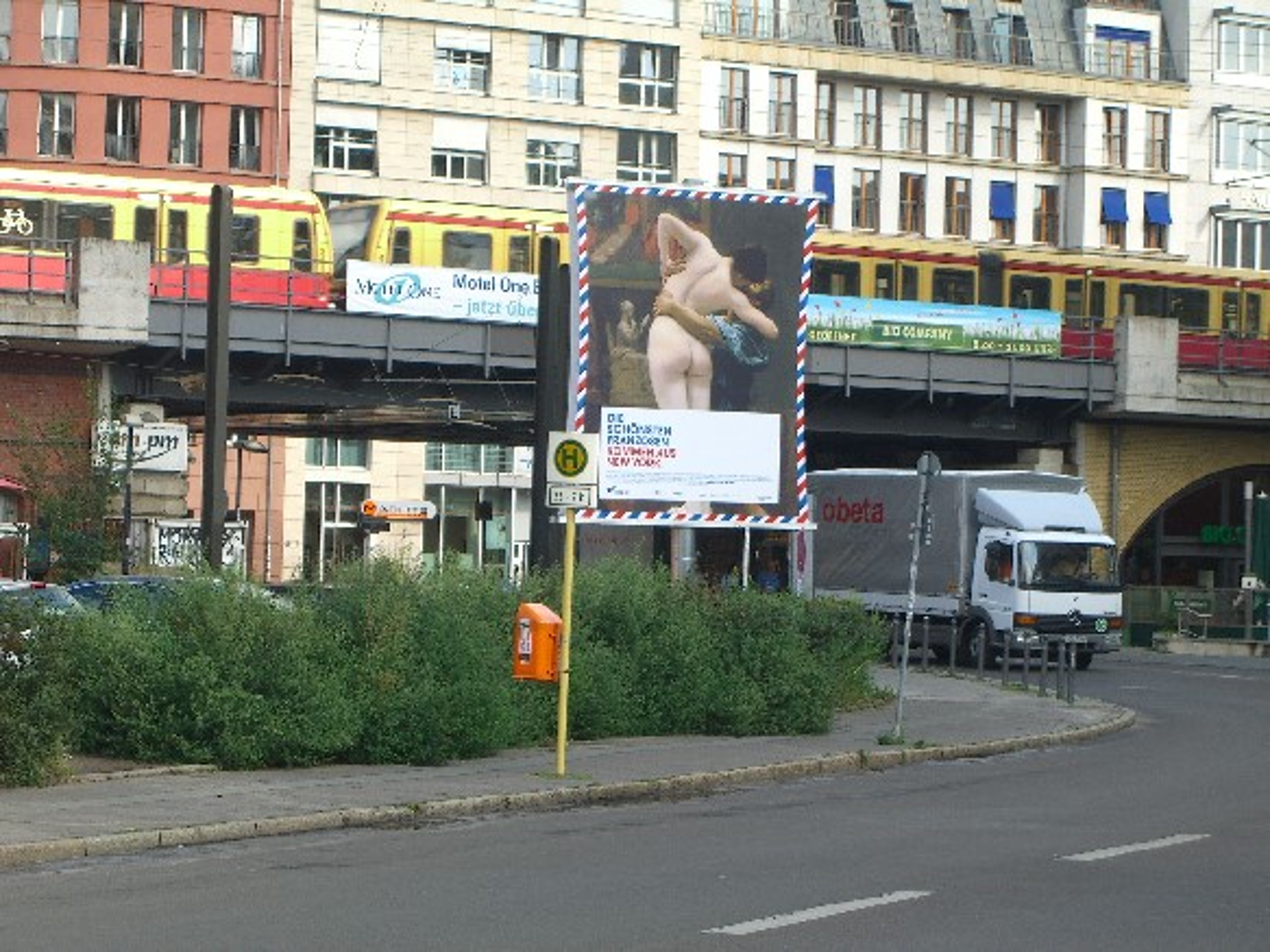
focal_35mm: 114
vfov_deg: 13.0
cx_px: 635
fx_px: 4182
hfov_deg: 17.3
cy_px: 476
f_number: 5.1
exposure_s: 1/160
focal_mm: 23.7
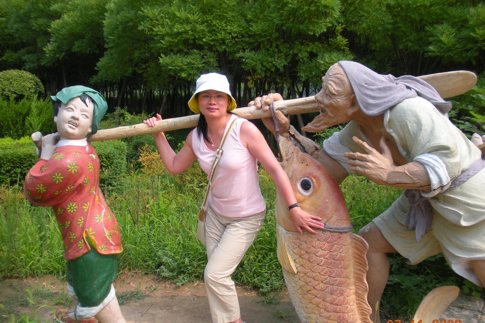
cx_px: 246
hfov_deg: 50.7
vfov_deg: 35.0
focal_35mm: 38
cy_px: 180
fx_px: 512
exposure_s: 1/376
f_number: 3.5
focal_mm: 6.3
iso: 64
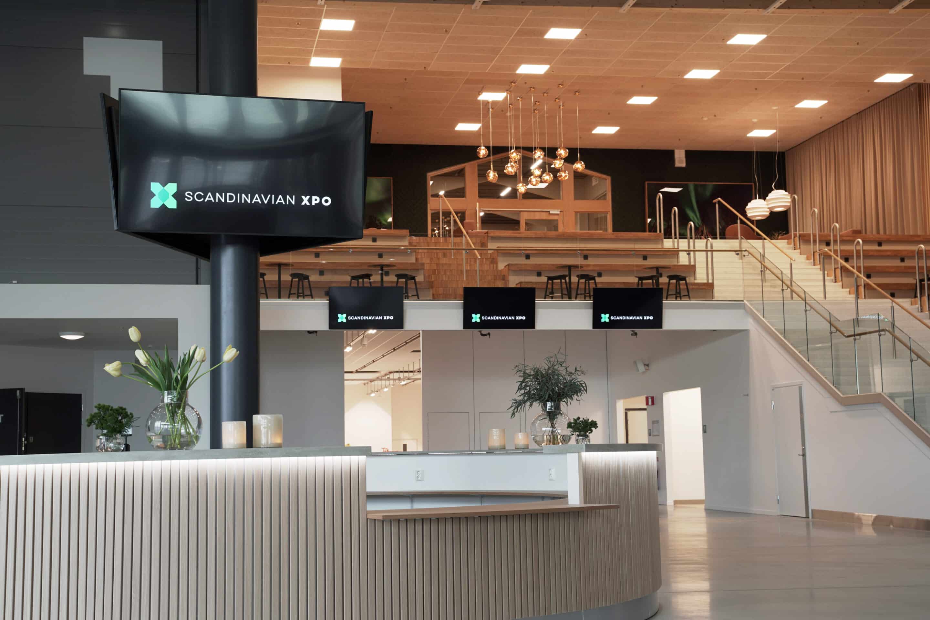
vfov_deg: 25.5
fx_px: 1369
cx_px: 465
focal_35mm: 53
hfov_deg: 37.5
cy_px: 310
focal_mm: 53
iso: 250
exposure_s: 1/8
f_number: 7.1
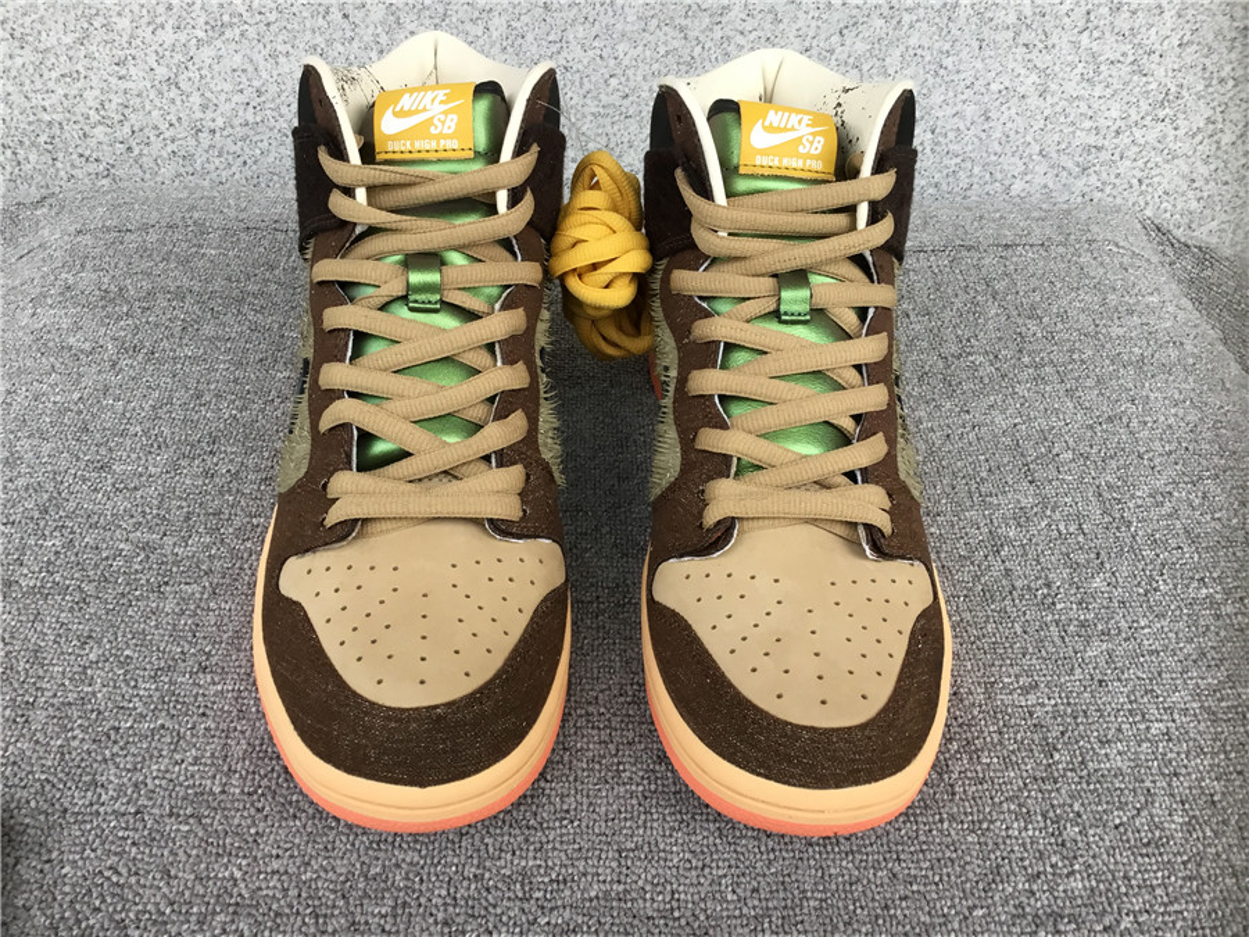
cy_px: 468
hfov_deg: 58.4
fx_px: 1119
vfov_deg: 45.4
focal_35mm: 31
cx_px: 624
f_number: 2.4
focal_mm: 3.3
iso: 32
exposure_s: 1/33
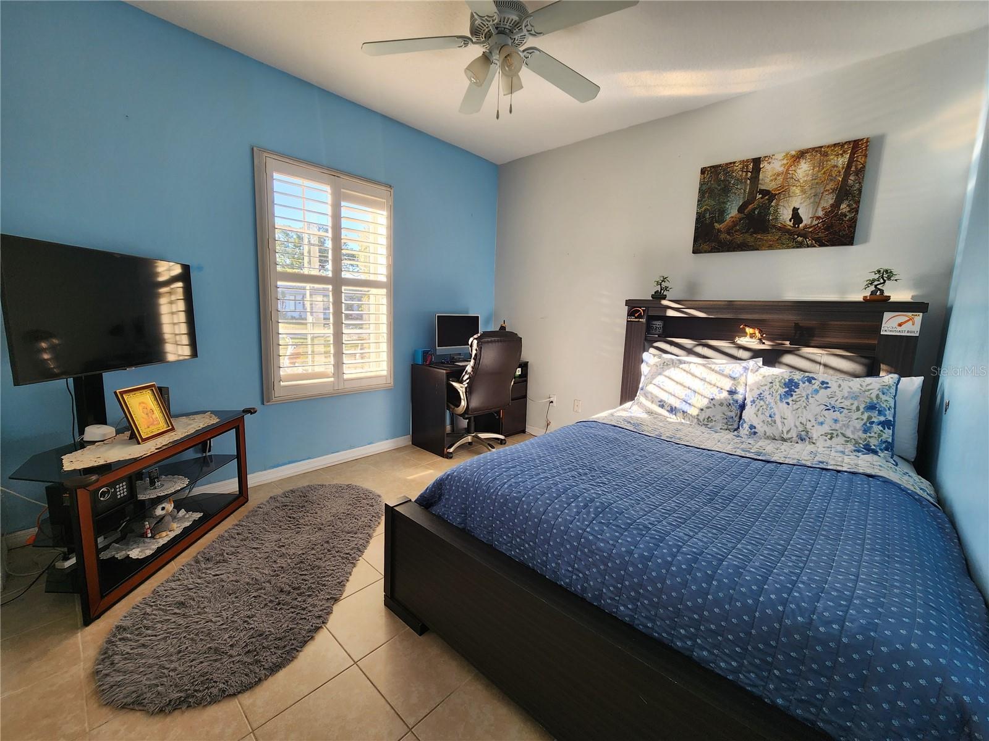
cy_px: 370
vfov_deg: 89.9
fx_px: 371
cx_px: 494
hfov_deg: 106.2
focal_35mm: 13
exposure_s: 1/120
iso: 80
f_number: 2.2
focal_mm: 2.2
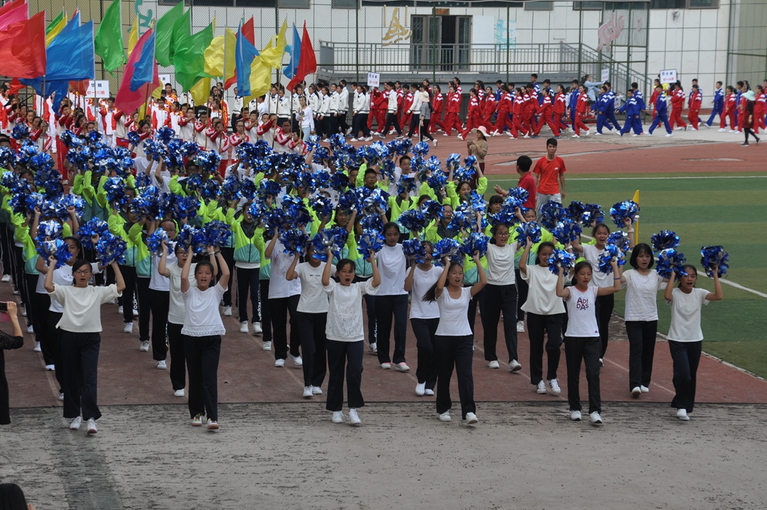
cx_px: 384
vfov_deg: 11.4
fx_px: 2554
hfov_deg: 17.1
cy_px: 255
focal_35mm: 120
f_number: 9
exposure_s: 1/250
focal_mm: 80
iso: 250
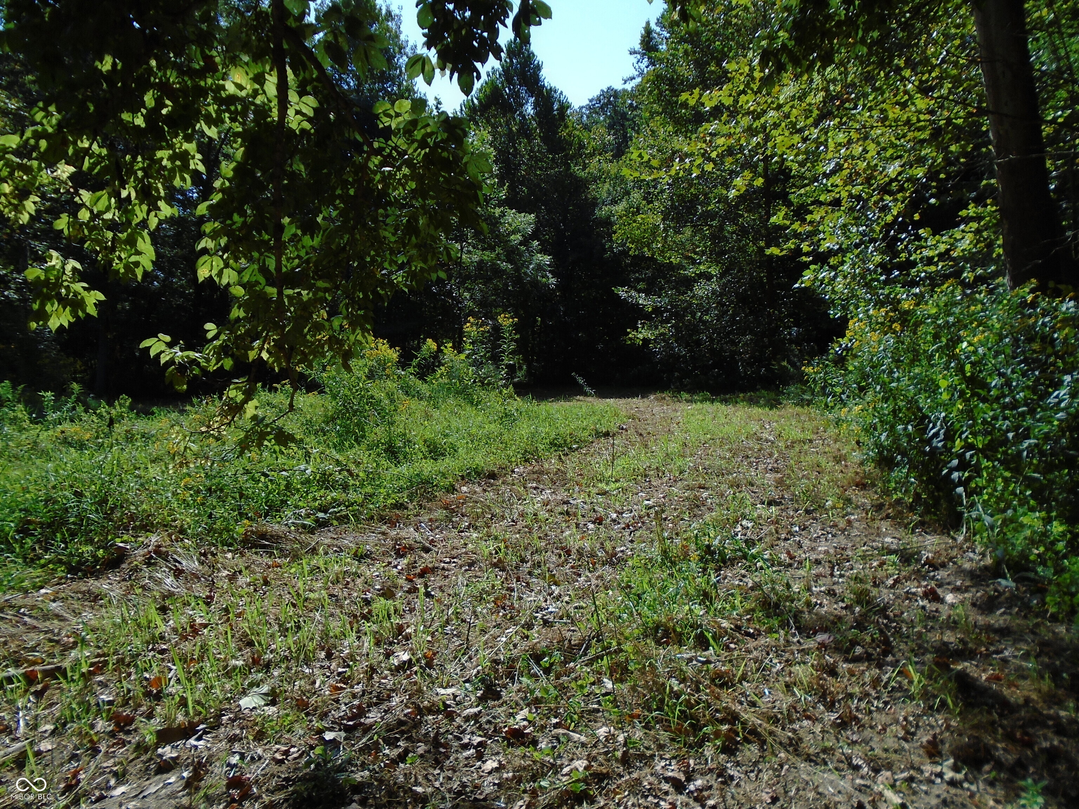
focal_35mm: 26
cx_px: 540
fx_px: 810
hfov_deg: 67.3
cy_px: 404
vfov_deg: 53.1
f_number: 3.2
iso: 100
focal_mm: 4.6
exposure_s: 1/1000
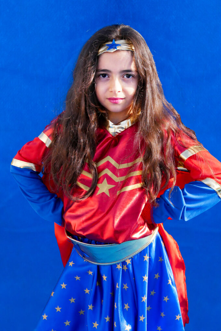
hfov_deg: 30.5
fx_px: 405
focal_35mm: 44
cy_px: 166
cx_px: 120
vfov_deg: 44.5
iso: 1250
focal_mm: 21
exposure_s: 1/1600
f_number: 5.1
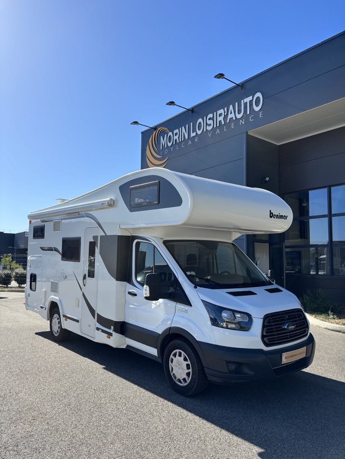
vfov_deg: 67.3
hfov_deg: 53.1
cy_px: 230
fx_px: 346
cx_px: 172
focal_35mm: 26
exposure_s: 1/2639
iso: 50
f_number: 1.6
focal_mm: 5.96
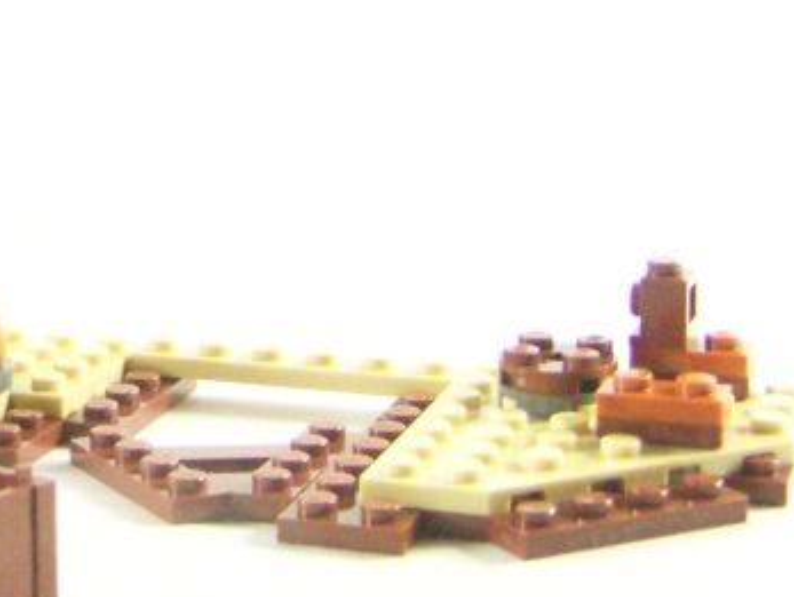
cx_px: -59
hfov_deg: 17.0
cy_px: -46
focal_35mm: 112
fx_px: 2572
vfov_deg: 13.0
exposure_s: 1/60
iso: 400
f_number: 3.2
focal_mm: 6.3
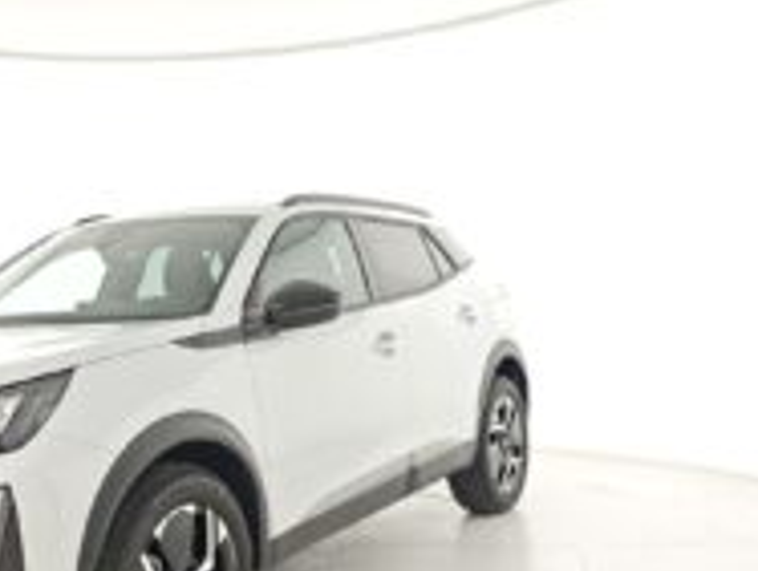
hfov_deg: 42.8
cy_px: 330
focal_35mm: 43
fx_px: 943
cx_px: 215
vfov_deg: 33.6
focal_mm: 6.55
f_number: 1.6
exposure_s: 1/100
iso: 73
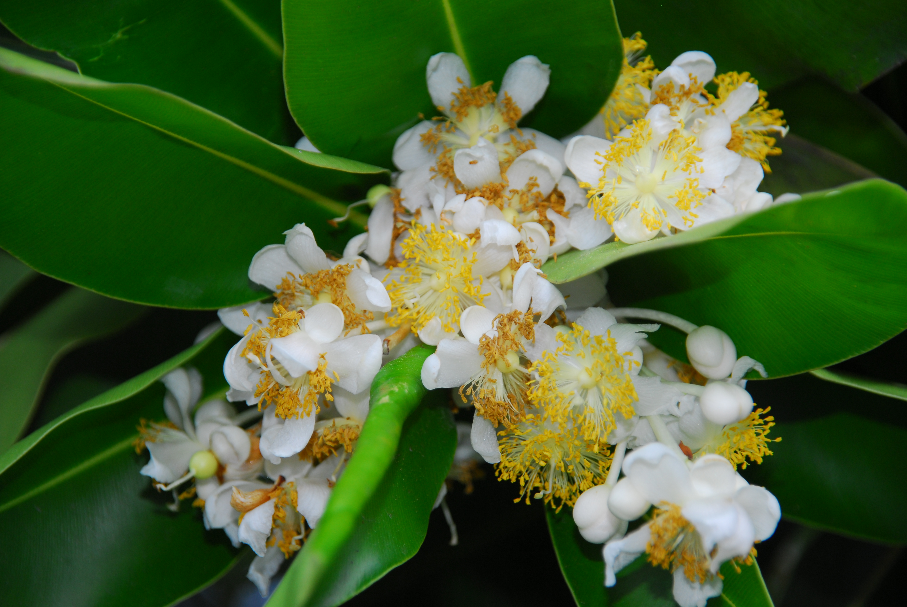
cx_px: 454
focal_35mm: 300
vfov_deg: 4.6
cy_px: 304
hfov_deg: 6.9
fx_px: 7567
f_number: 6.3
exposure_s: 1/250
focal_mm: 200
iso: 250
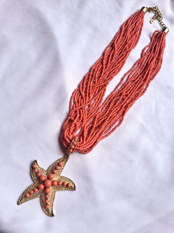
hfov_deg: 54.9
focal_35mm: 25
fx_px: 168
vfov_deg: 69.4
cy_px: 116
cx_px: 87
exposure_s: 1/167
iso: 25
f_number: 1.8
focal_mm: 4.69
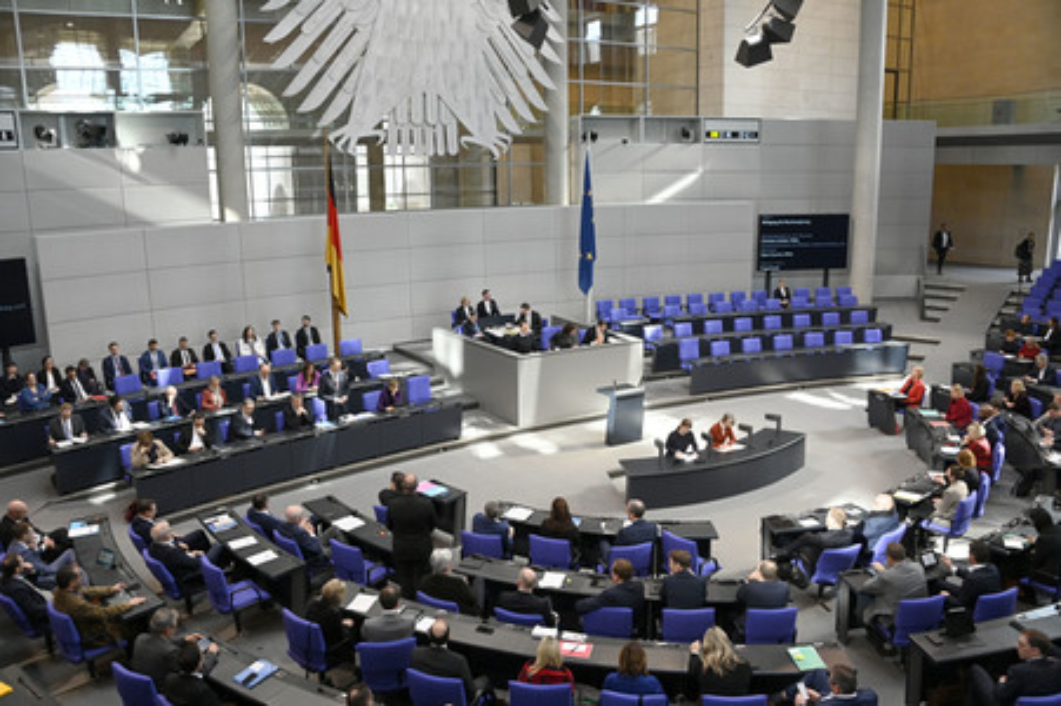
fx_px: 825
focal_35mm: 28
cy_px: 353
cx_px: 530
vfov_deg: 46.3
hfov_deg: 65.5
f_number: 5
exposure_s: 1/400
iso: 4000
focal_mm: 28
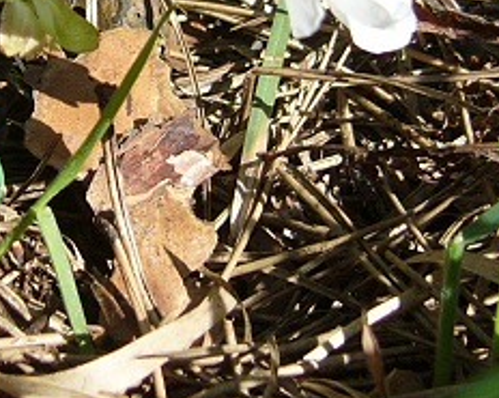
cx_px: 41
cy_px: 34
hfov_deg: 16.1
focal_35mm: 118
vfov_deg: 12.9
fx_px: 1740
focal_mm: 5.8
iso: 50
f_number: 2.8
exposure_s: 1/200
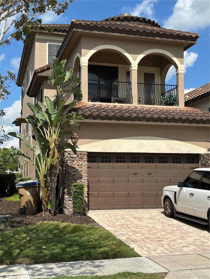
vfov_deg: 39.7
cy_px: 140
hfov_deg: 30.3
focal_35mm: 48
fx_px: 388
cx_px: 105
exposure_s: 1/4785
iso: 64
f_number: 1.78
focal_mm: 6.86
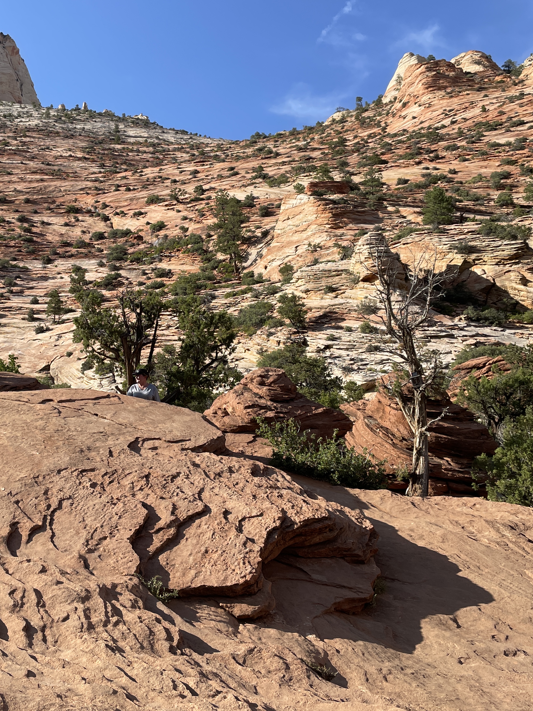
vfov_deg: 46.7
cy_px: 310
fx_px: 821
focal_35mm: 40
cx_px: 152
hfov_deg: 35.4
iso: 32
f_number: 1.6
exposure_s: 1/2212
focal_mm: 4.2
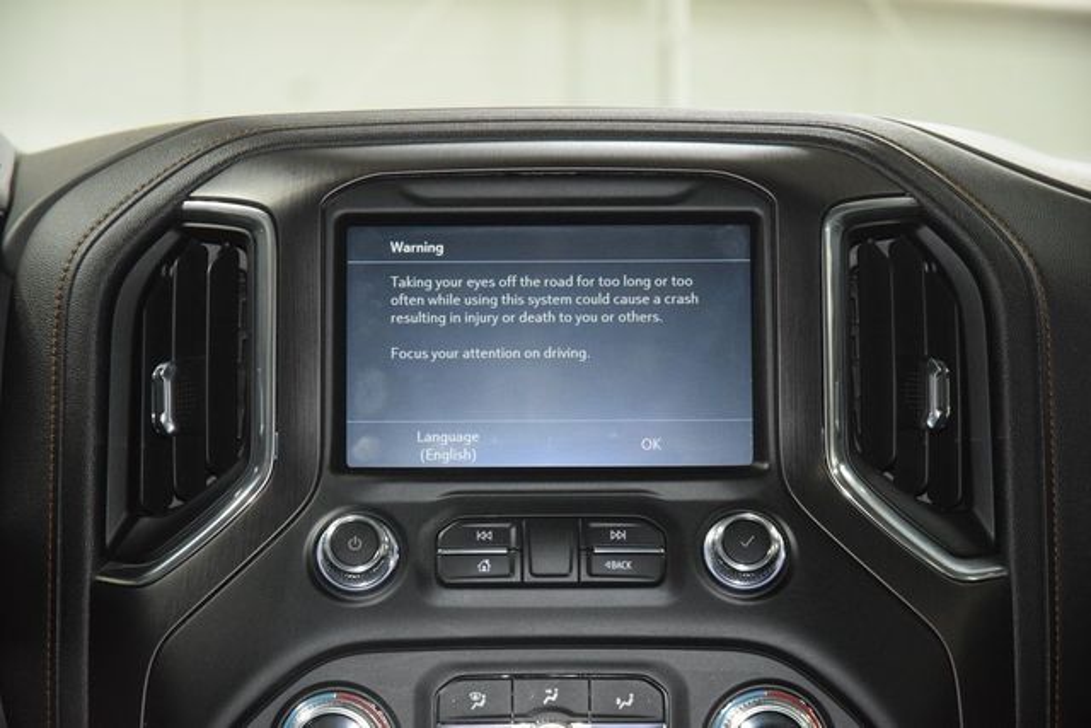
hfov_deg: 19.5
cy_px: 364
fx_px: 3183
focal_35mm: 105
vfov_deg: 13.0
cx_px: 546
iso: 3200
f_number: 4.5
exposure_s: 1/50
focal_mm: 70
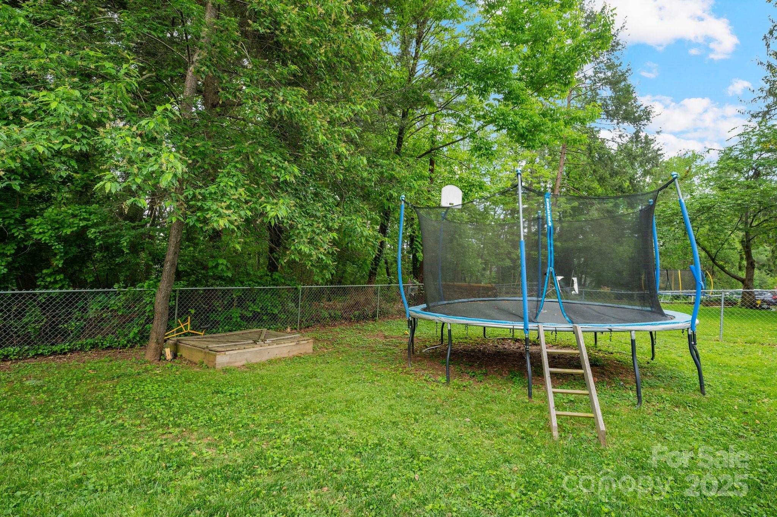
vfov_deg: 67.3
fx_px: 388
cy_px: 258
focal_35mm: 18
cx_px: 388
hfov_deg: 90.0
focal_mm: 18
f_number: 8
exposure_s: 1/200
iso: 1250
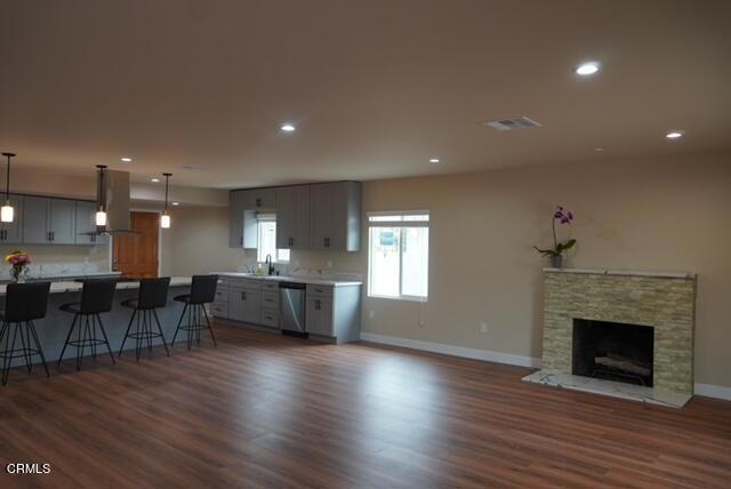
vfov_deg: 48.0
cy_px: 244
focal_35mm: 27
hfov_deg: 67.3
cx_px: 366
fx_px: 549
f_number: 5.6
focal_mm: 18
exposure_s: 1/30
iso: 250
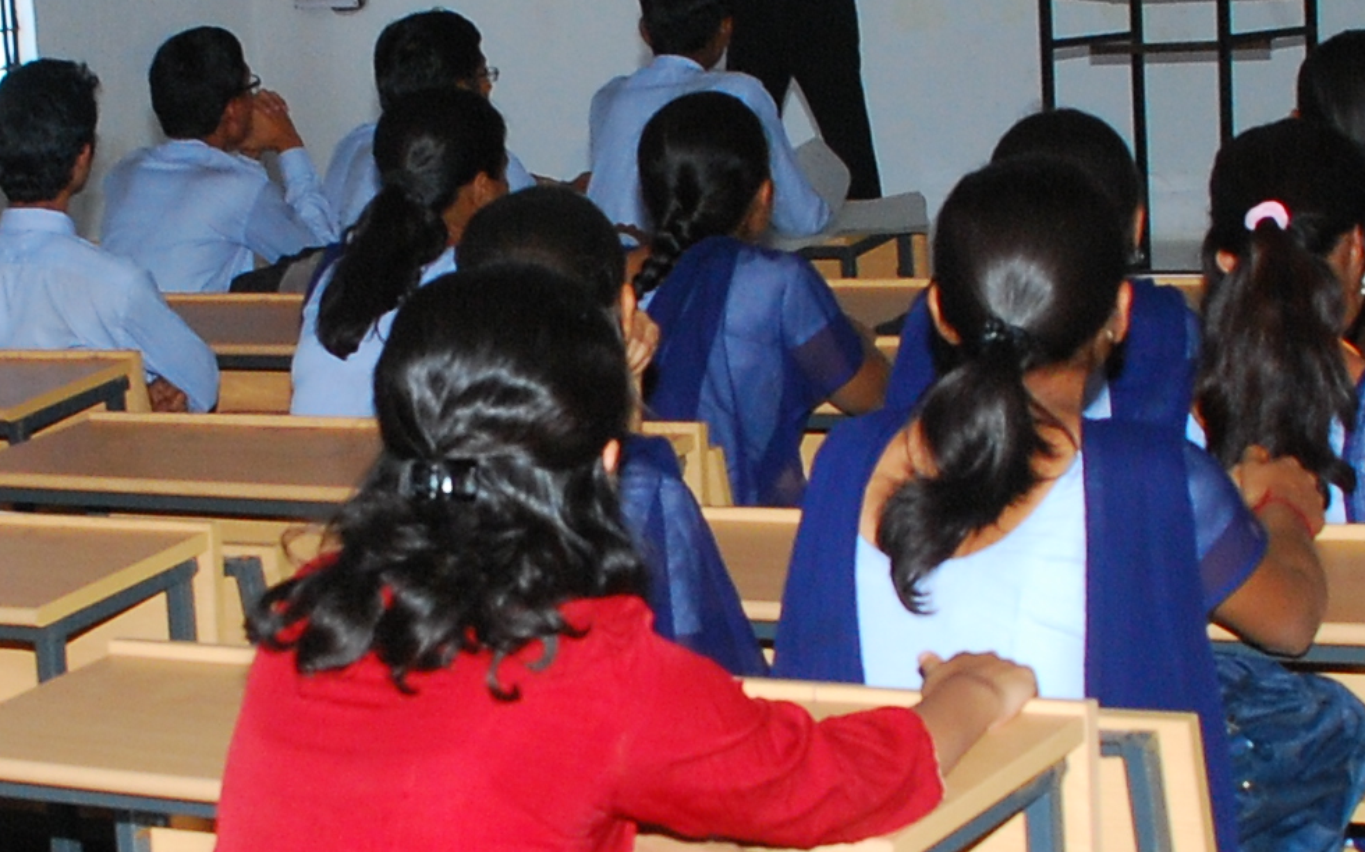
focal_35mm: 121
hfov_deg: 17.2
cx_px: 500
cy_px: 450
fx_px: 4500
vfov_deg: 10.8
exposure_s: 1/125
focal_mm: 20
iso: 400
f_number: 4.5
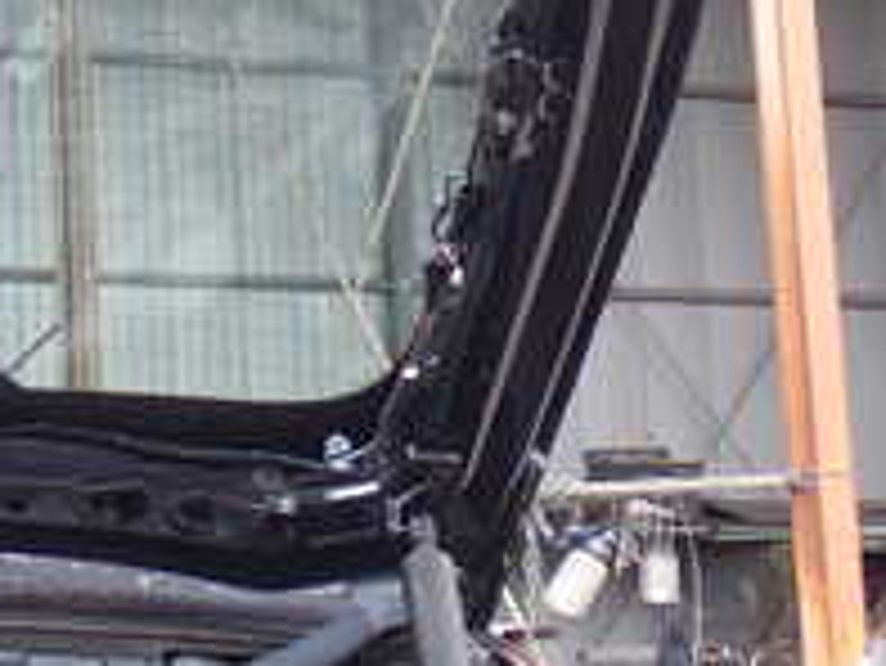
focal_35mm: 125
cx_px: -306
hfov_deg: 15.0
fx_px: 3201
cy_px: -148
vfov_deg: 11.6
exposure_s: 1/100
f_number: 2.8
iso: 100
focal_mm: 7.31
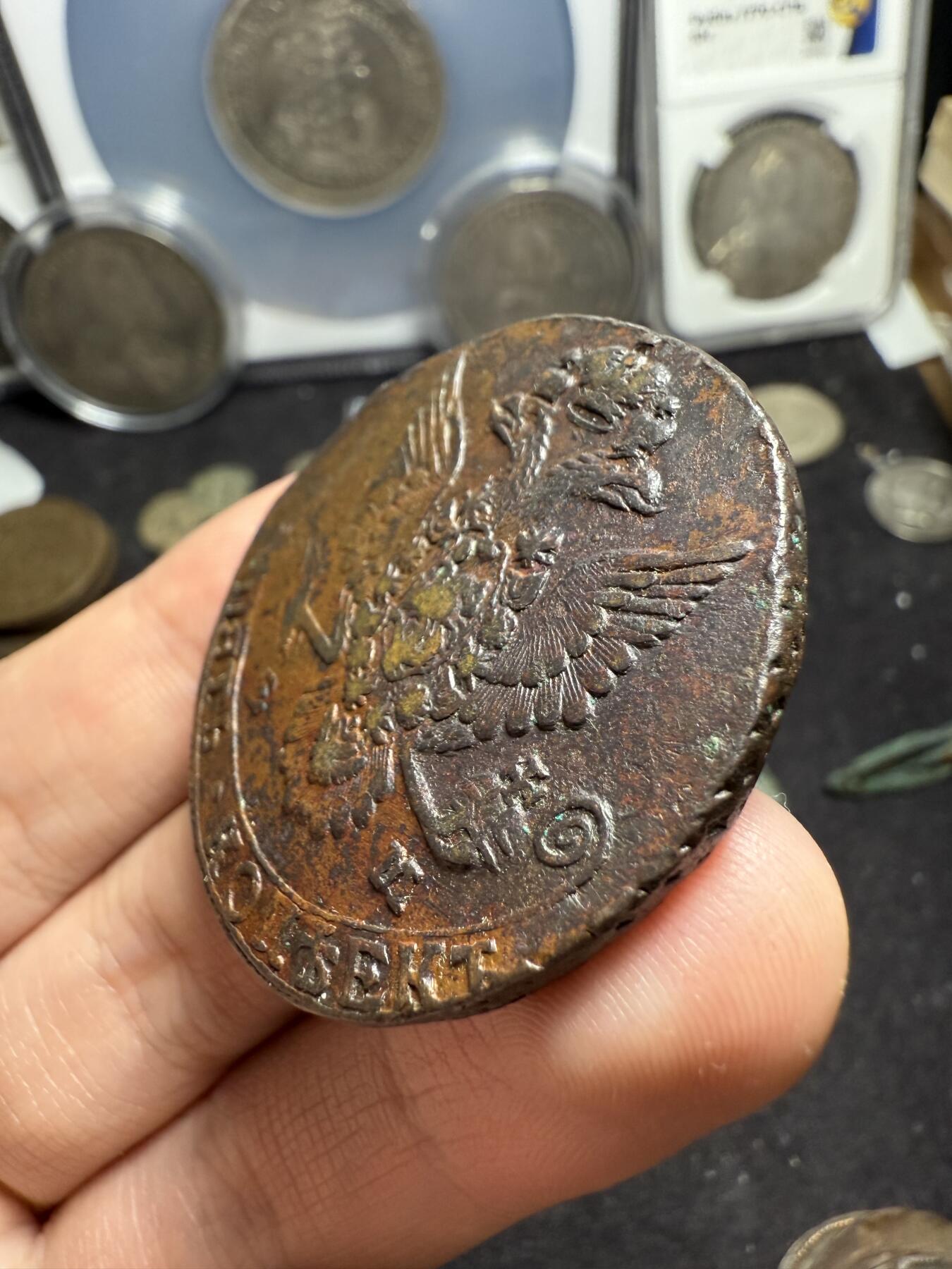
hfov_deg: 56.8
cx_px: 476
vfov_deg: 71.6
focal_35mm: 24
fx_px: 880
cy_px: 634
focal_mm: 2.22
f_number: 2.2
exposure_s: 1/99
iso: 200
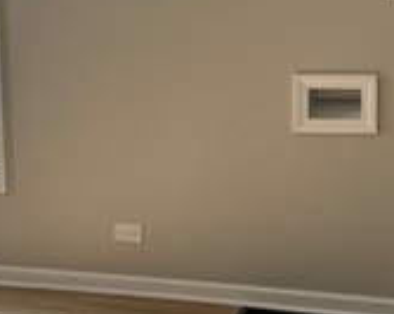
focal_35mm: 90
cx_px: 59
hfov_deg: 21.0
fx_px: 1048
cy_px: 139
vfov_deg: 17.0
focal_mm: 6.76
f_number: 1.78
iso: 64
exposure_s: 1/250
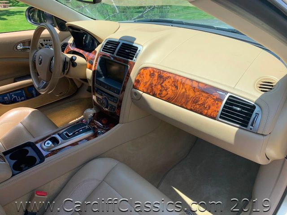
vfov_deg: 53.1
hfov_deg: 67.3
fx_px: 216
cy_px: 108
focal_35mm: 26
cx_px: 144
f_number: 1.8
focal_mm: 4.25
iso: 25
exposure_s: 1/1032
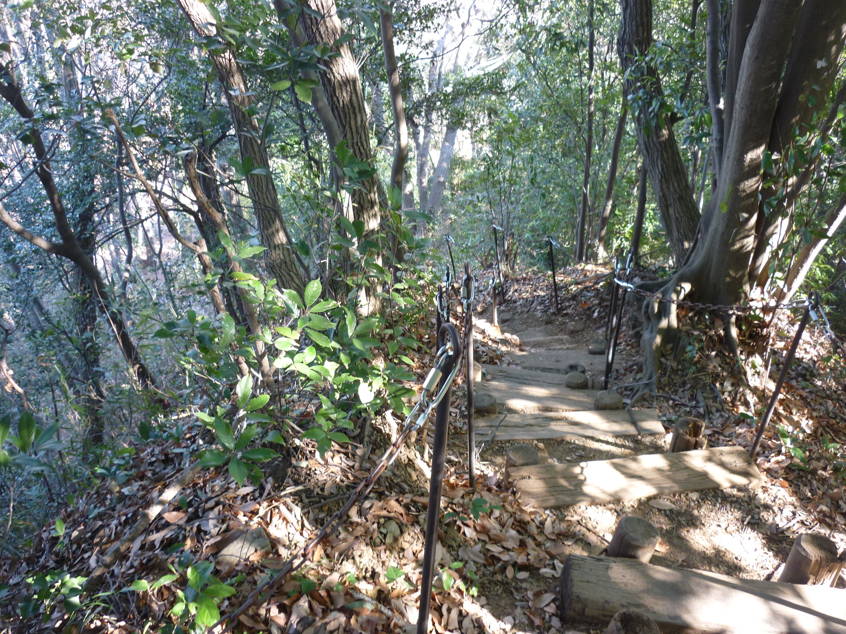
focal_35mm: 33
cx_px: 423
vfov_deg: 42.9
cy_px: 317
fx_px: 807
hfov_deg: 55.4
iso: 100
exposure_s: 1/30
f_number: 2.8
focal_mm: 5.5
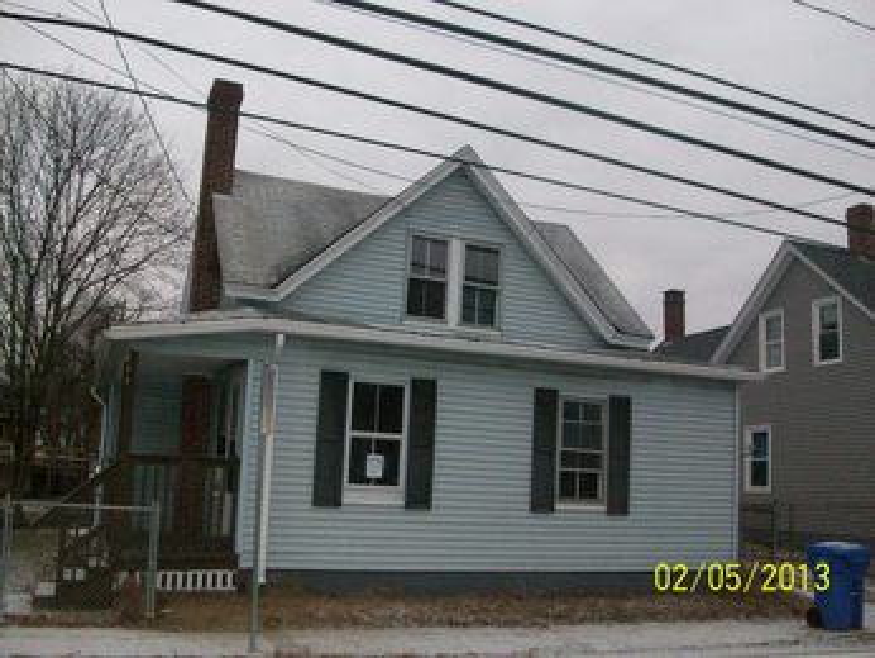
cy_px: 329
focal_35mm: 34
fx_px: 860
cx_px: 438
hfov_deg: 53.9
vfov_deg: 41.8
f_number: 2.8
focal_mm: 5.7
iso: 320
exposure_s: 1/512
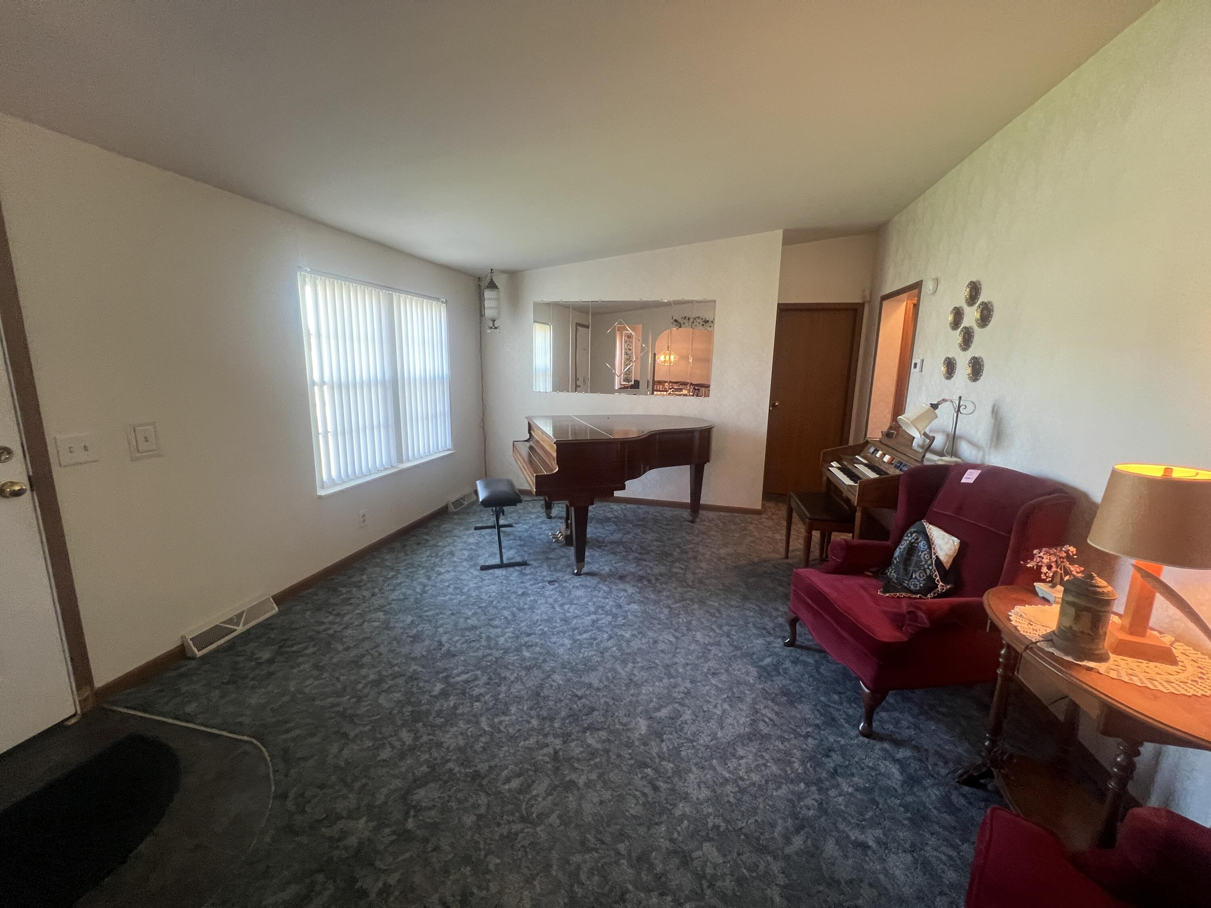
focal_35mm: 13
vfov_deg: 89.9
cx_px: 606
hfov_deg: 106.2
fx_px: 455
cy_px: 454
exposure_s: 1/60
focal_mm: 1.57
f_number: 1.8
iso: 320
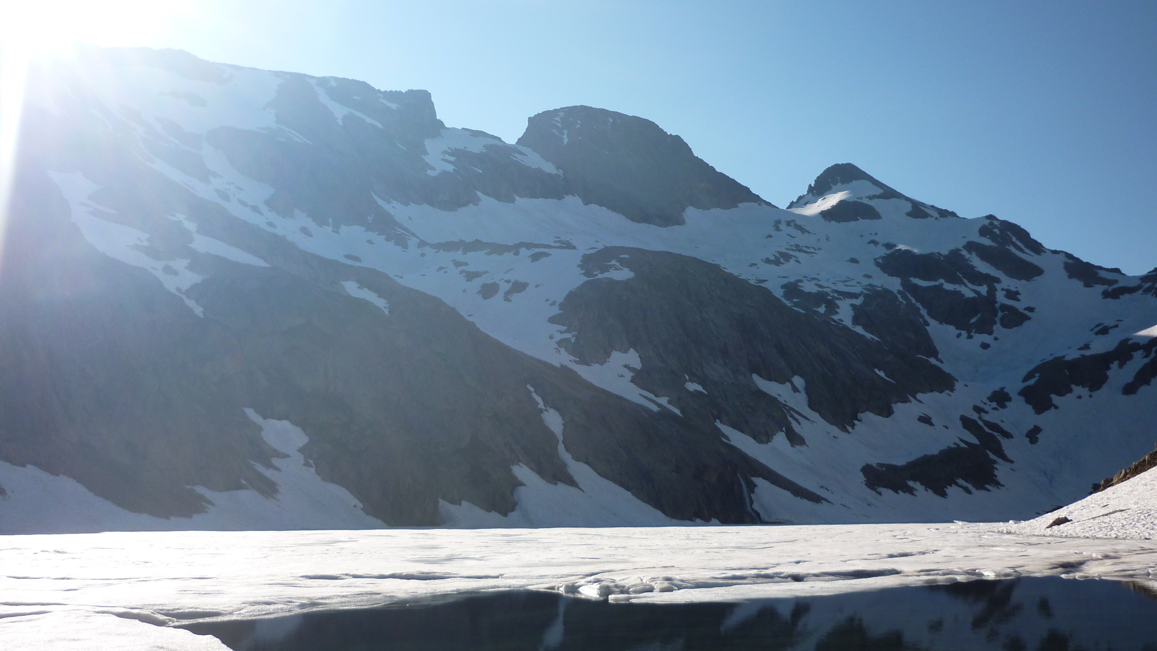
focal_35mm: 36
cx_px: 578
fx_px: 1104
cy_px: 340
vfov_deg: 32.8
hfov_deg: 55.3
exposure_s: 1/200
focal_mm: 5.5
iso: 80
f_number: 8
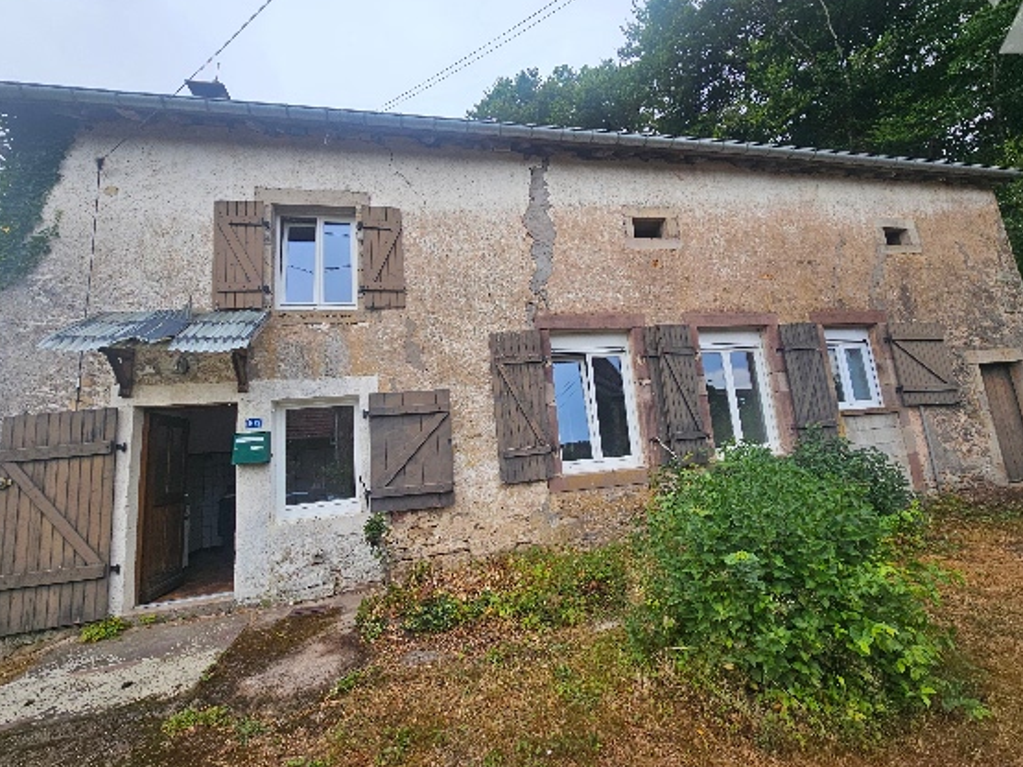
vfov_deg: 81.6
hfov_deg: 98.2
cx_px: 522
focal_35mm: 15
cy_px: 356
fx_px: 443
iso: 50
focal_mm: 2.2
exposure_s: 1/271
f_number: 2.2
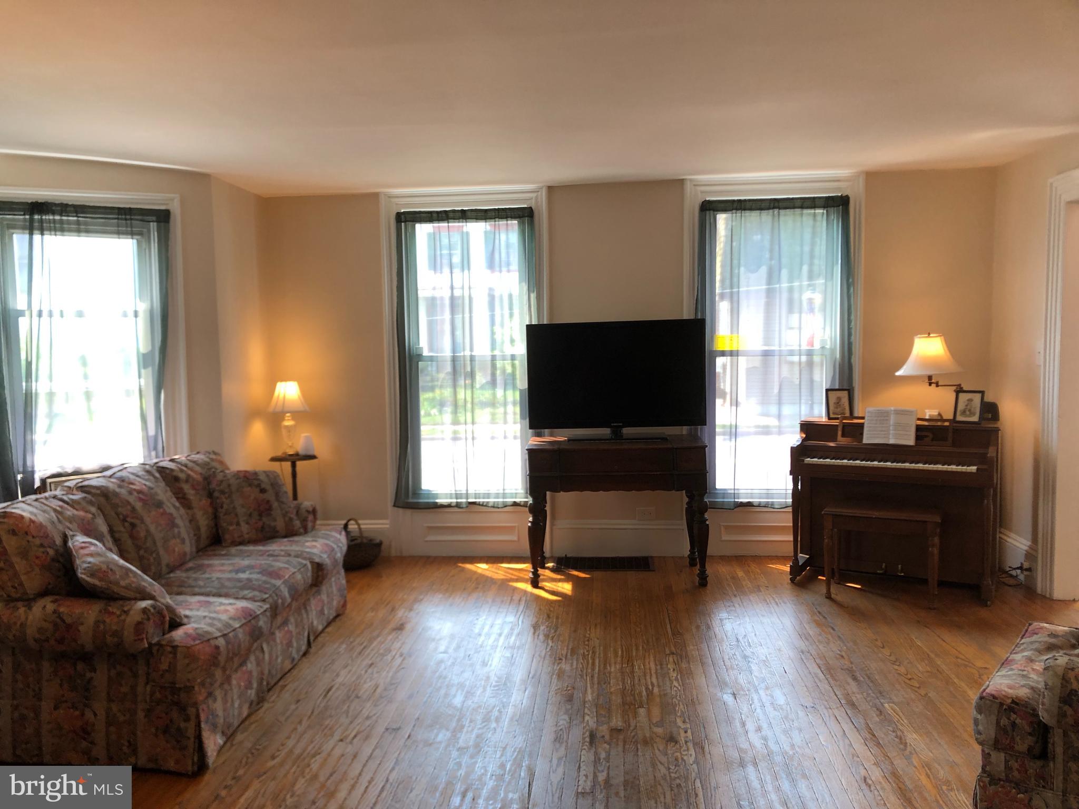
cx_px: 540
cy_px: 404
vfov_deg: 49.7
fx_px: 873
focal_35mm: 28
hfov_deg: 63.4
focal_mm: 3.99
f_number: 1.8
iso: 20
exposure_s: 1/40
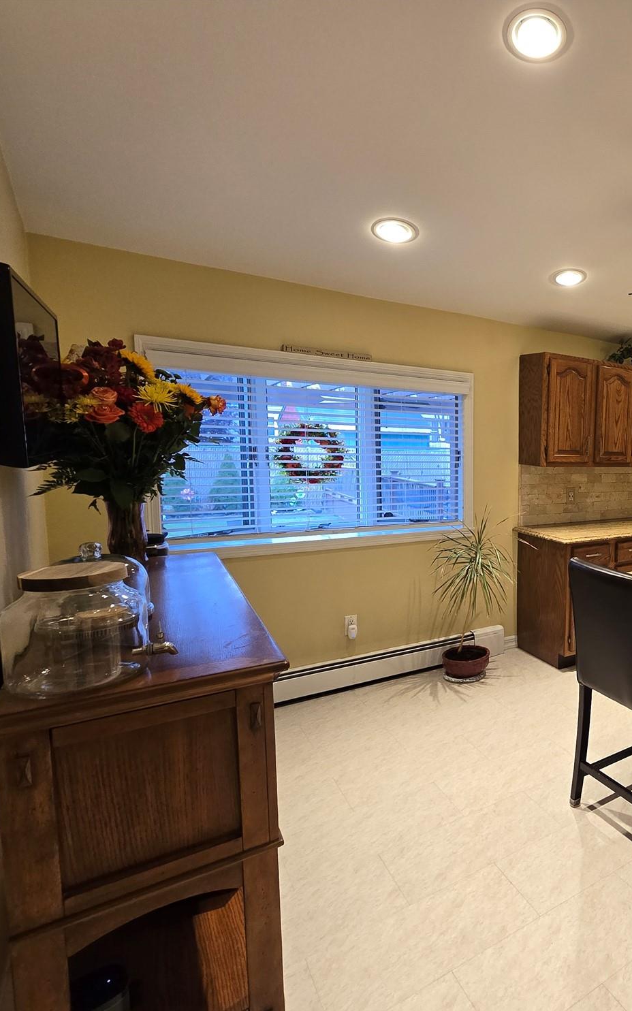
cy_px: 521
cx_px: 649
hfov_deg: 49.2
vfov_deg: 88.0
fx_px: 524
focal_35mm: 19
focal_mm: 2.2
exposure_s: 1/60
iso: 160
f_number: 2.2
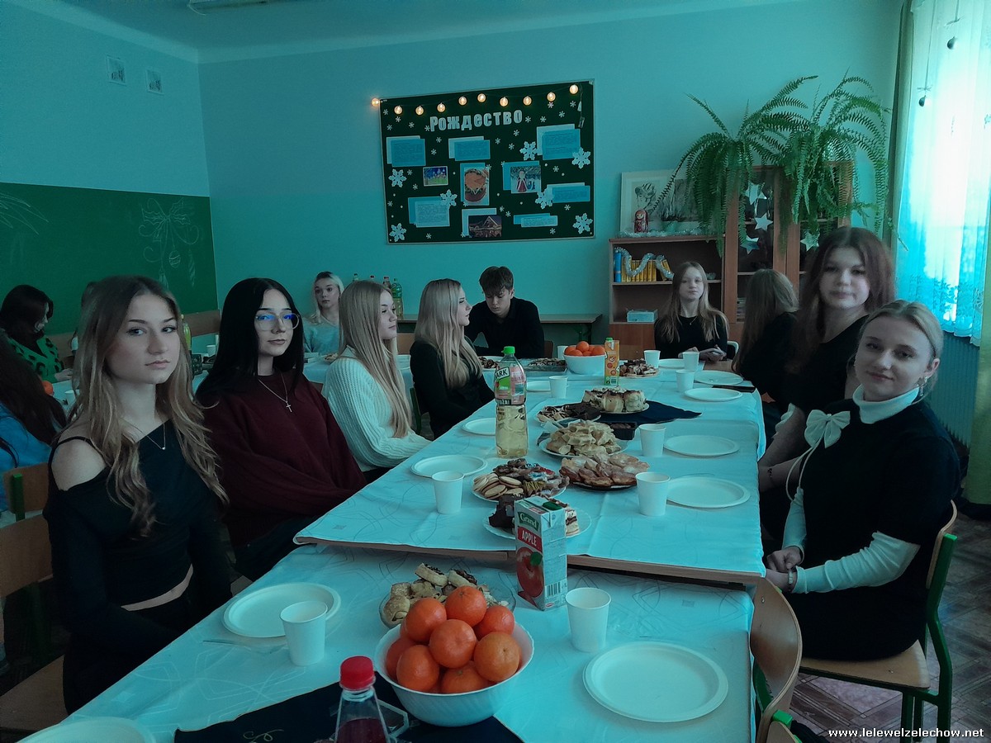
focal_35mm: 27
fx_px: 773
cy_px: 372
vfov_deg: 51.4
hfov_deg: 65.3
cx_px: 496
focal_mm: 4
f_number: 1.8
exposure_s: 1/10
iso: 400
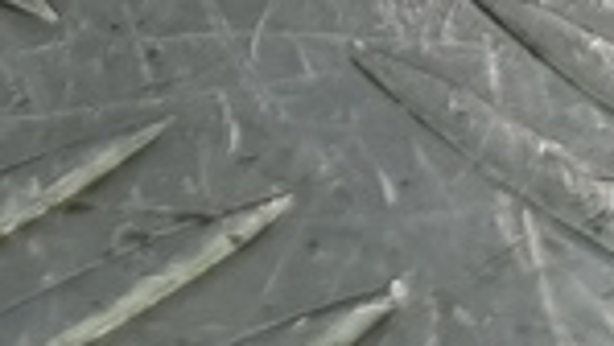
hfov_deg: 12.5
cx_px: 429
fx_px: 2802
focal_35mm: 172
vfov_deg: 6.6
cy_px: -610
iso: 85
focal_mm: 4.11
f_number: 1.6
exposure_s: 1/100
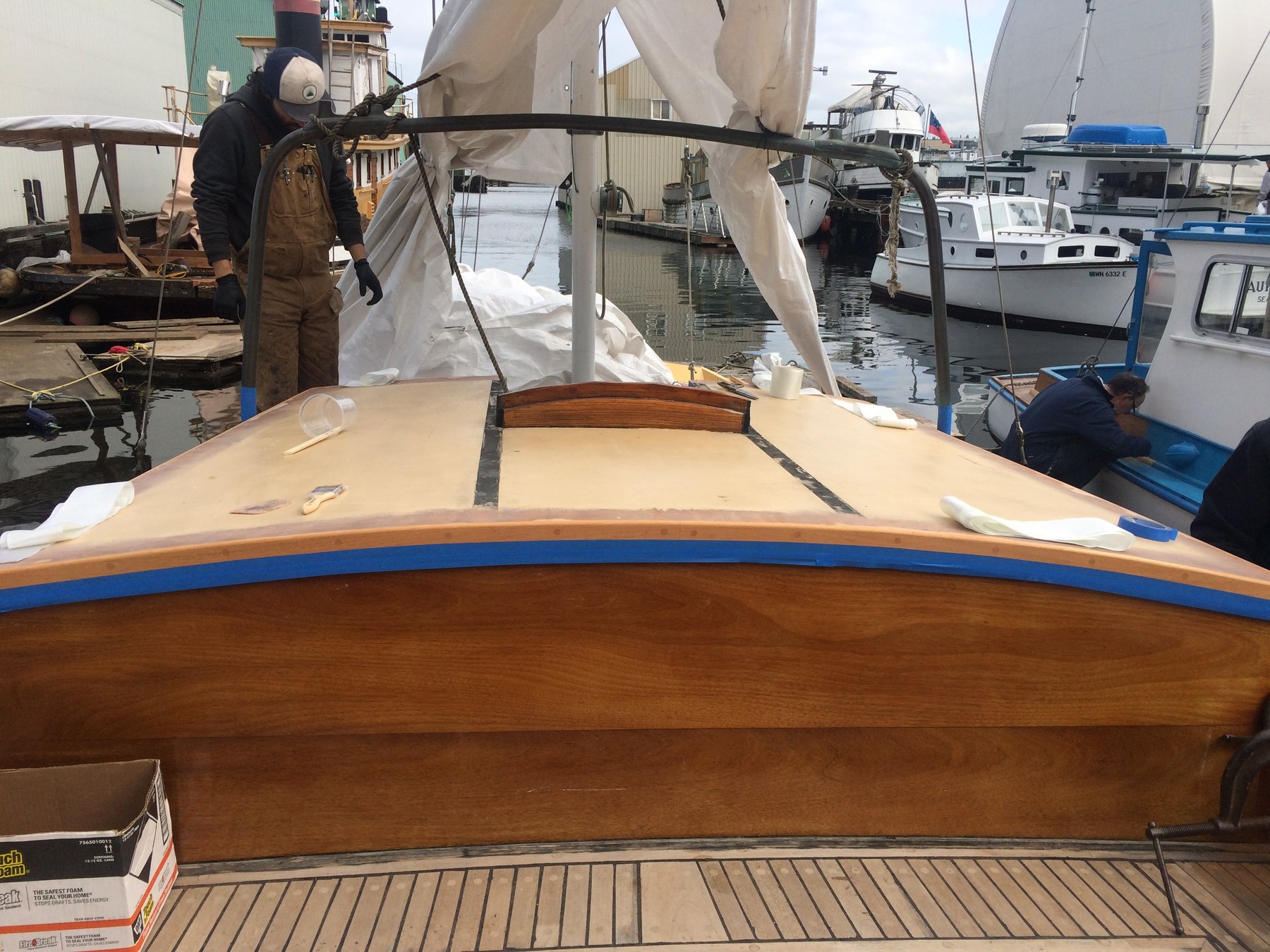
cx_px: 635
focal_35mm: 29
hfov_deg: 61.7
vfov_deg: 48.2
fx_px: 1064
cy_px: 476
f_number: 2.2
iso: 32
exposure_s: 1/1001
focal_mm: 4.15
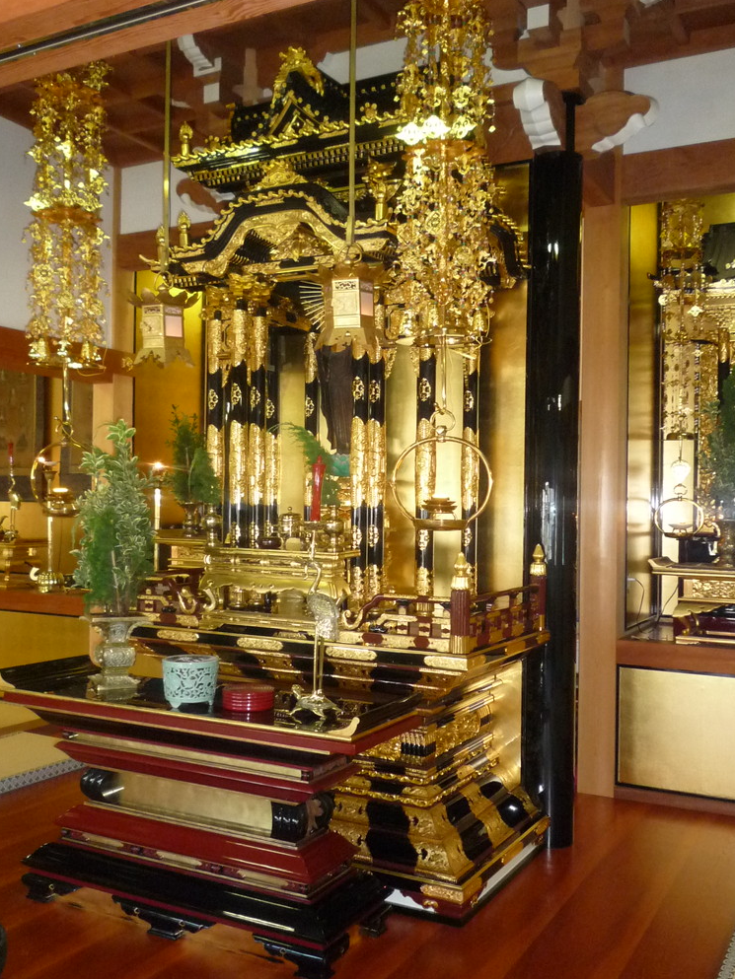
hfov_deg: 43.0
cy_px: 499
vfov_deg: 55.3
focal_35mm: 33
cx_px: 365
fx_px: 934
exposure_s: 1/30
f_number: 2.8
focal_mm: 4.4
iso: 400
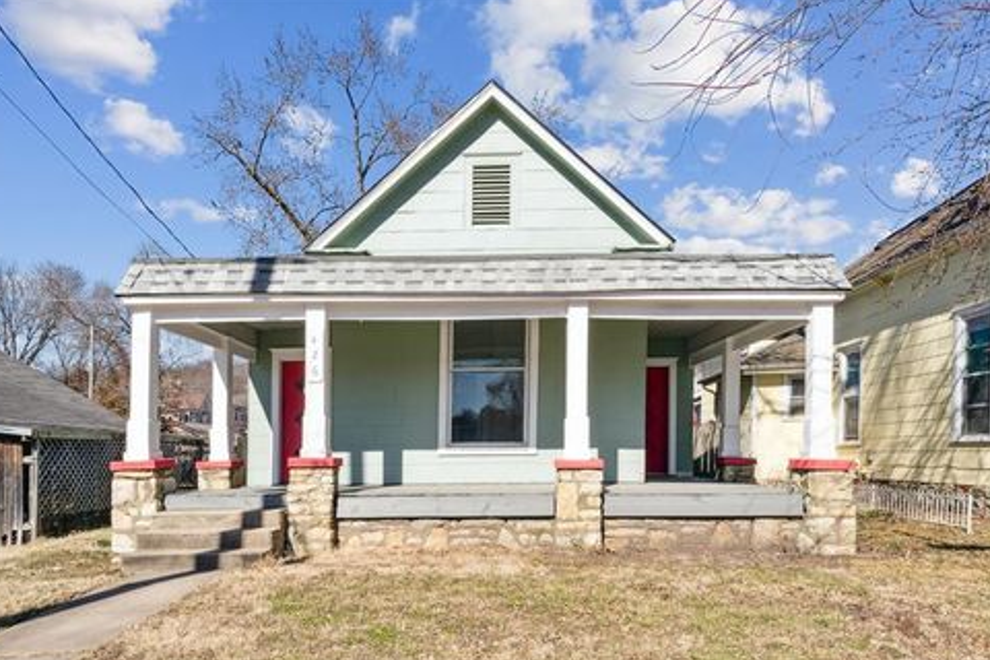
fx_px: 687
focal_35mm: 25
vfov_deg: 51.3
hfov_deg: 71.5
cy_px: 333
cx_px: 487
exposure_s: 1/10
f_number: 22
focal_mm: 24
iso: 100
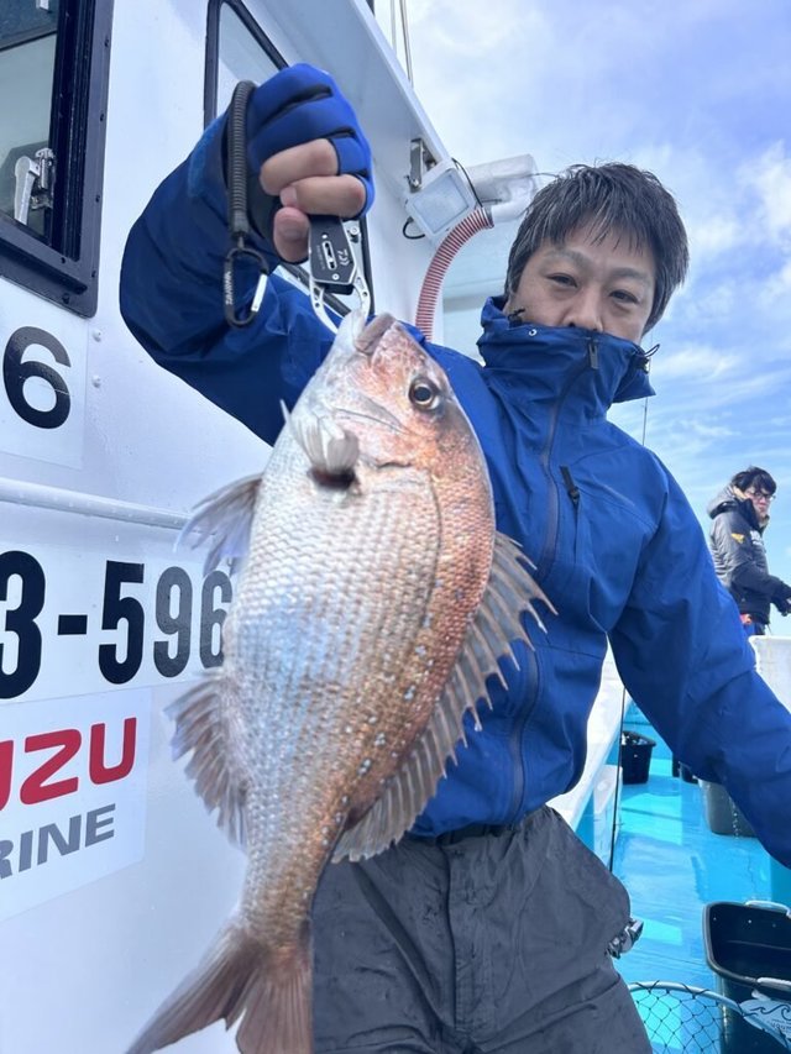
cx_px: 396
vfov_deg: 67.3
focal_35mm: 26
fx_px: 792
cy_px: 527
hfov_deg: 53.1
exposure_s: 1/1377
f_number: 1.5
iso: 50
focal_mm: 5.7
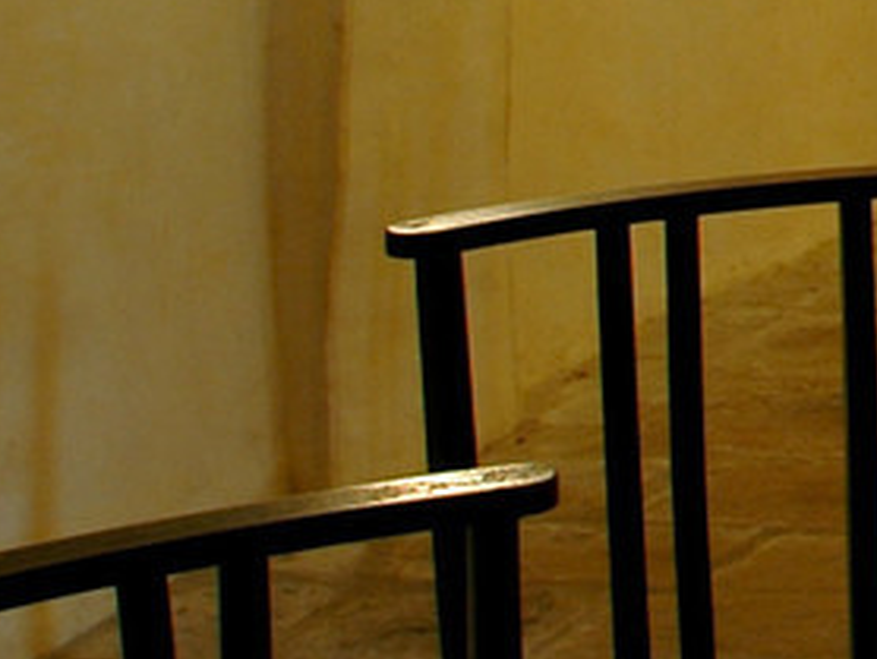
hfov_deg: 11.0
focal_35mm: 141
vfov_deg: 10.0
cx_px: 2322
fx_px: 3569
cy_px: -512
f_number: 8
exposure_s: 2
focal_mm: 17
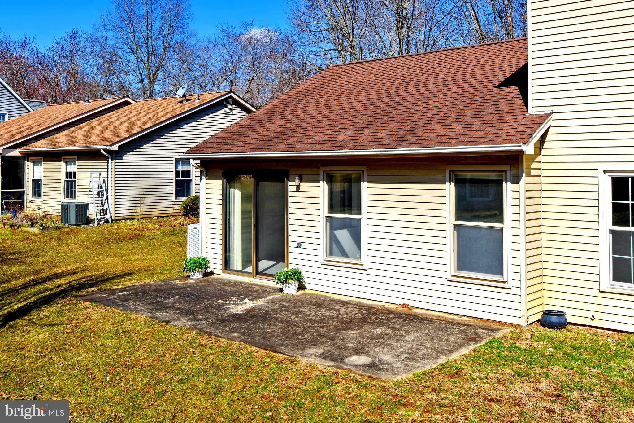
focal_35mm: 35
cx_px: 317
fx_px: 616
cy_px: 212
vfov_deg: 37.8
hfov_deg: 54.4
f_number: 9
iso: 100
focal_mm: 35
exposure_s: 1/320
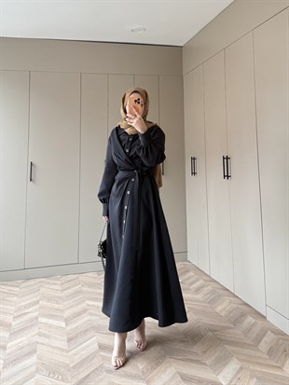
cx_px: 144
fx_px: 267
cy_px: 192
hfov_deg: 56.8
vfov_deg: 71.6
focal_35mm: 24
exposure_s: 1/66
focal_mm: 6.76
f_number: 1.78
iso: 200
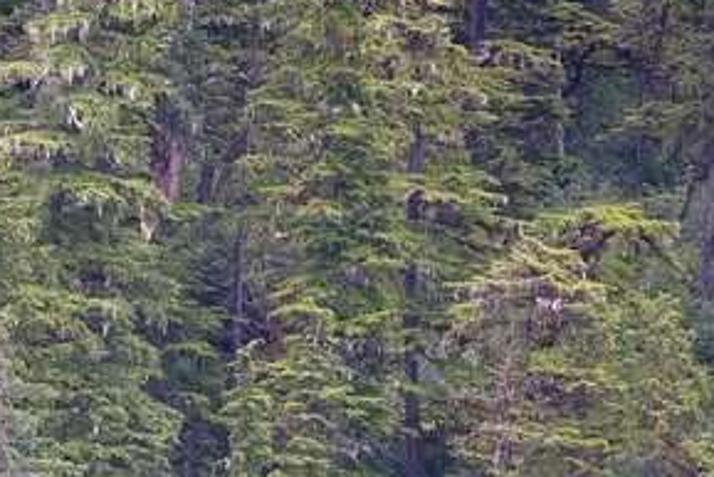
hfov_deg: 1.9
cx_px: -346
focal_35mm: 1062
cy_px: 783
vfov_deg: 1.3
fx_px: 21073
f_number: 5.6
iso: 720
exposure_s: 1/500
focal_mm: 240
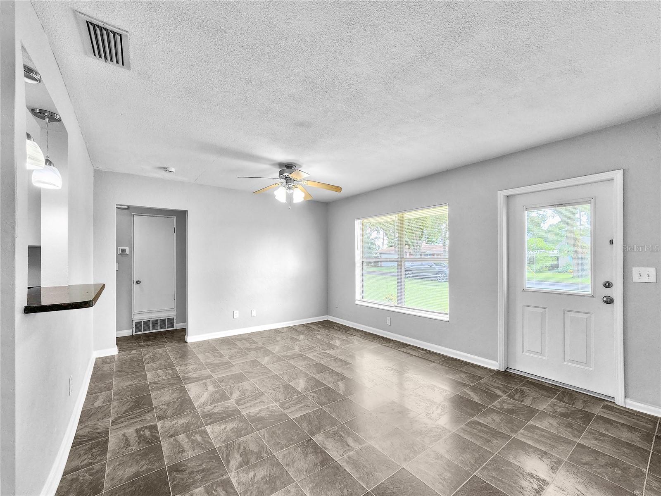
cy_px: 248
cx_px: 330
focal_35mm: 13
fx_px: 248
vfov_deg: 89.9
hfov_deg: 106.2
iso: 125
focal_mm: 2.2
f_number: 2.2
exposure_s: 1/60
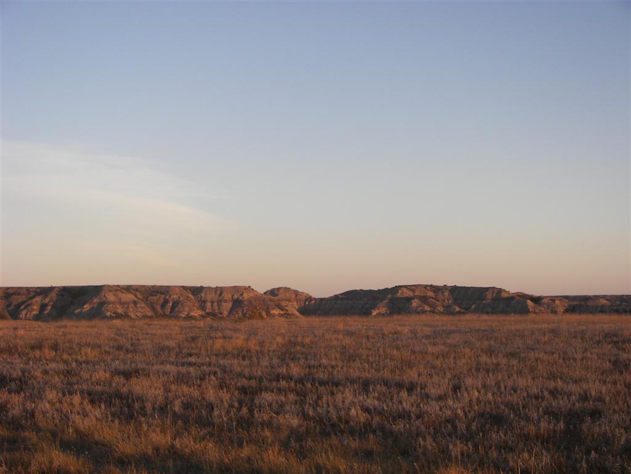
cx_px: 316
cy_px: 237
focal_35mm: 64
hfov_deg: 30.3
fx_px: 1167
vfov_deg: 22.9
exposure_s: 1/250
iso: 64
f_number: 2.8
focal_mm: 10.6
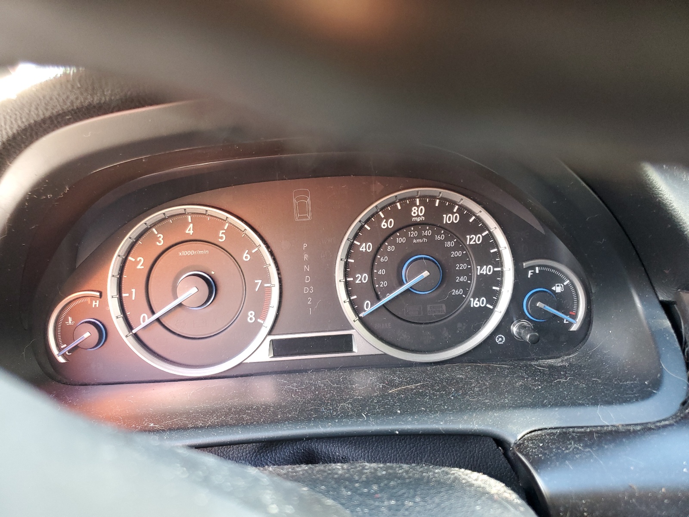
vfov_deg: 53.1
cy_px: 258
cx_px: 344
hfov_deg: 67.3
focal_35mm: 26
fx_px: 518
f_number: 1.5
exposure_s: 1/60.2
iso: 150
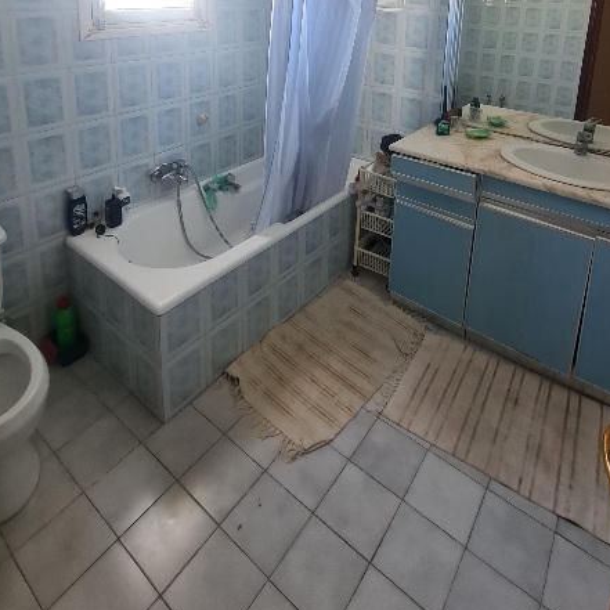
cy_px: 68
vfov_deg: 61.5
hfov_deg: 72.1
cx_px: 314
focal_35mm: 21
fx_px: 419
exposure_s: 1/50
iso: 160
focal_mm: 2.2
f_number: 2.2
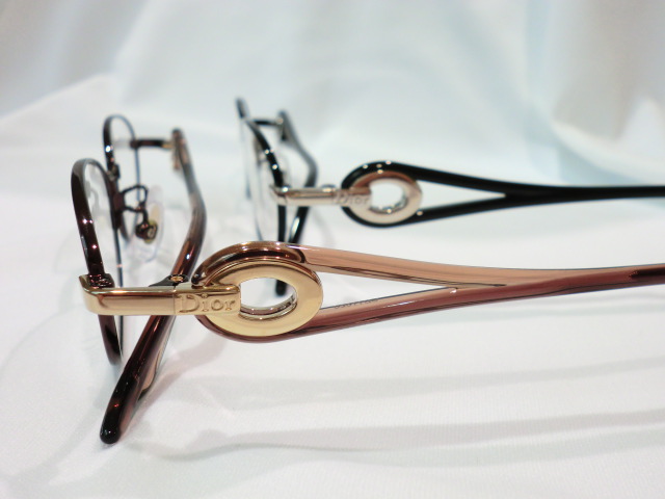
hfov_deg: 56.8
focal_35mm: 32
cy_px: 250
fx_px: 615
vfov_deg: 44.2
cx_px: 332
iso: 125
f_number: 3.5
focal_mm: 5.8
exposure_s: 1/60
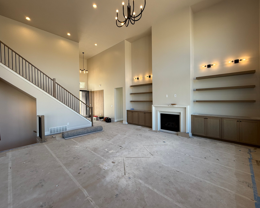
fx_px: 115
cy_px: 101
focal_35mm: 15
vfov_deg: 84.0
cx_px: 128
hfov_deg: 96.8
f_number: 2.2
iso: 50
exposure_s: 1/120
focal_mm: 2.22
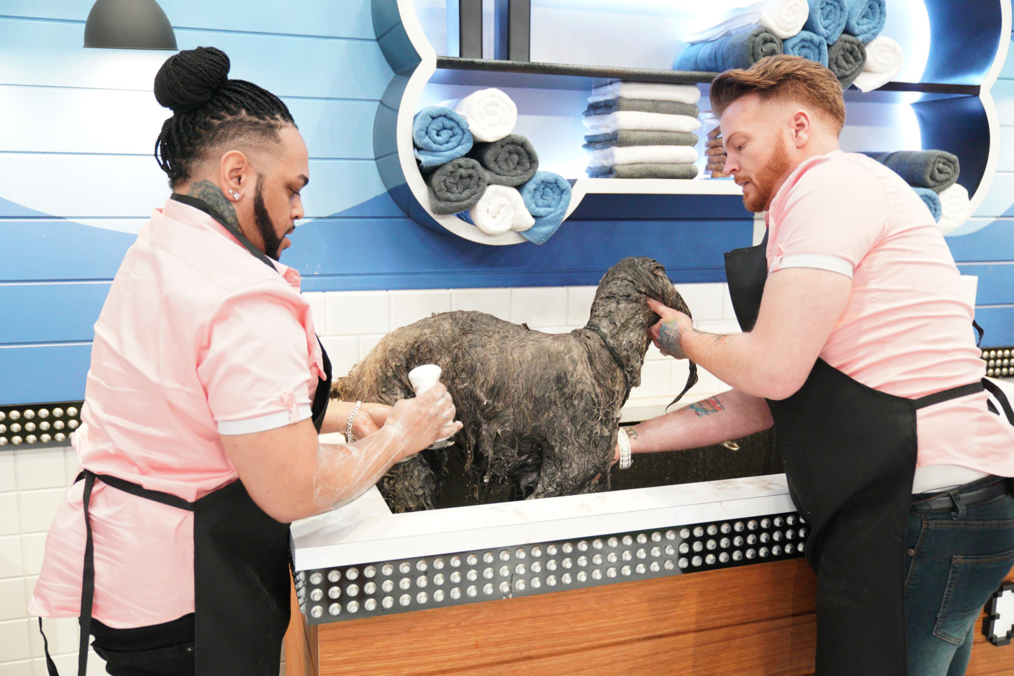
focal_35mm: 32
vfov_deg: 41.1
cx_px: 507
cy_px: 338
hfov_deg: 58.7
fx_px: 901
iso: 6400
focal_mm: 32
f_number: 2.8
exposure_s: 1/320
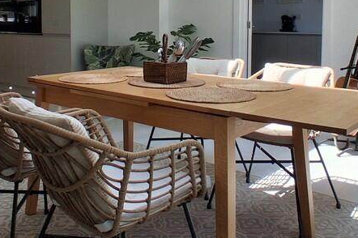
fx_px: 407
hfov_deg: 47.4
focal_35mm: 41
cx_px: 173
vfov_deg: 31.6
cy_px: 42
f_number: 2.2
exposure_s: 1/693
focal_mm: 1.4
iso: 50
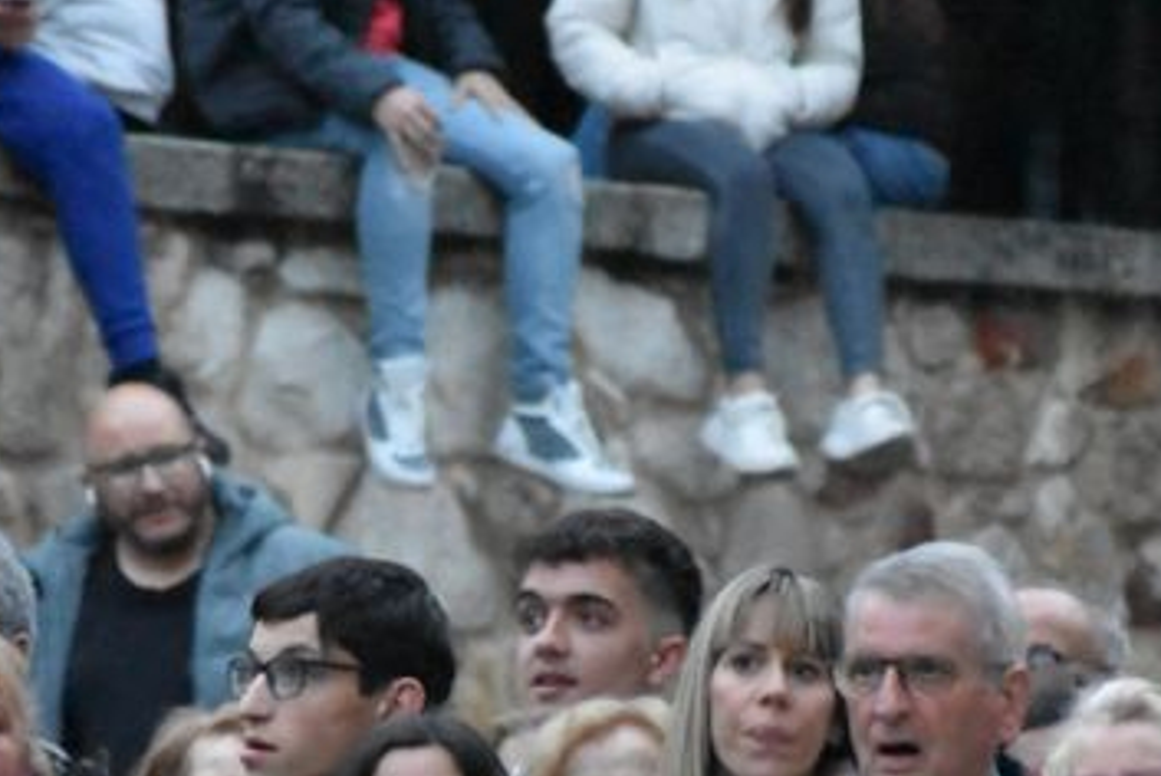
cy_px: 658
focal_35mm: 578
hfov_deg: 3.6
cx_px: 530
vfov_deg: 2.4
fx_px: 18655
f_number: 6
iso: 12800
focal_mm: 170
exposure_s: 1/100
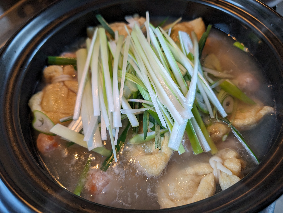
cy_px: 106
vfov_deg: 56.9
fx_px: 196
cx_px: 142
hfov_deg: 71.5
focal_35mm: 24
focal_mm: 6.9
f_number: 1.68
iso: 340
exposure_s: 1/120
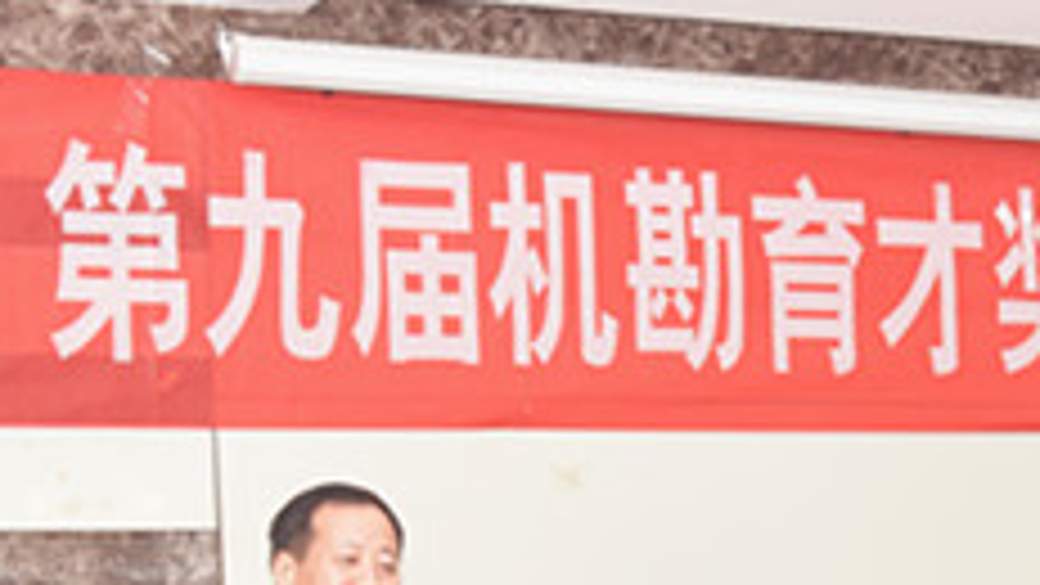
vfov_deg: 12.1
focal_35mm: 98
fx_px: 2703
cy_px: 666
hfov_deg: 21.2
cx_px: 999
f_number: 4
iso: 800
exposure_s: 1/30
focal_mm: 24
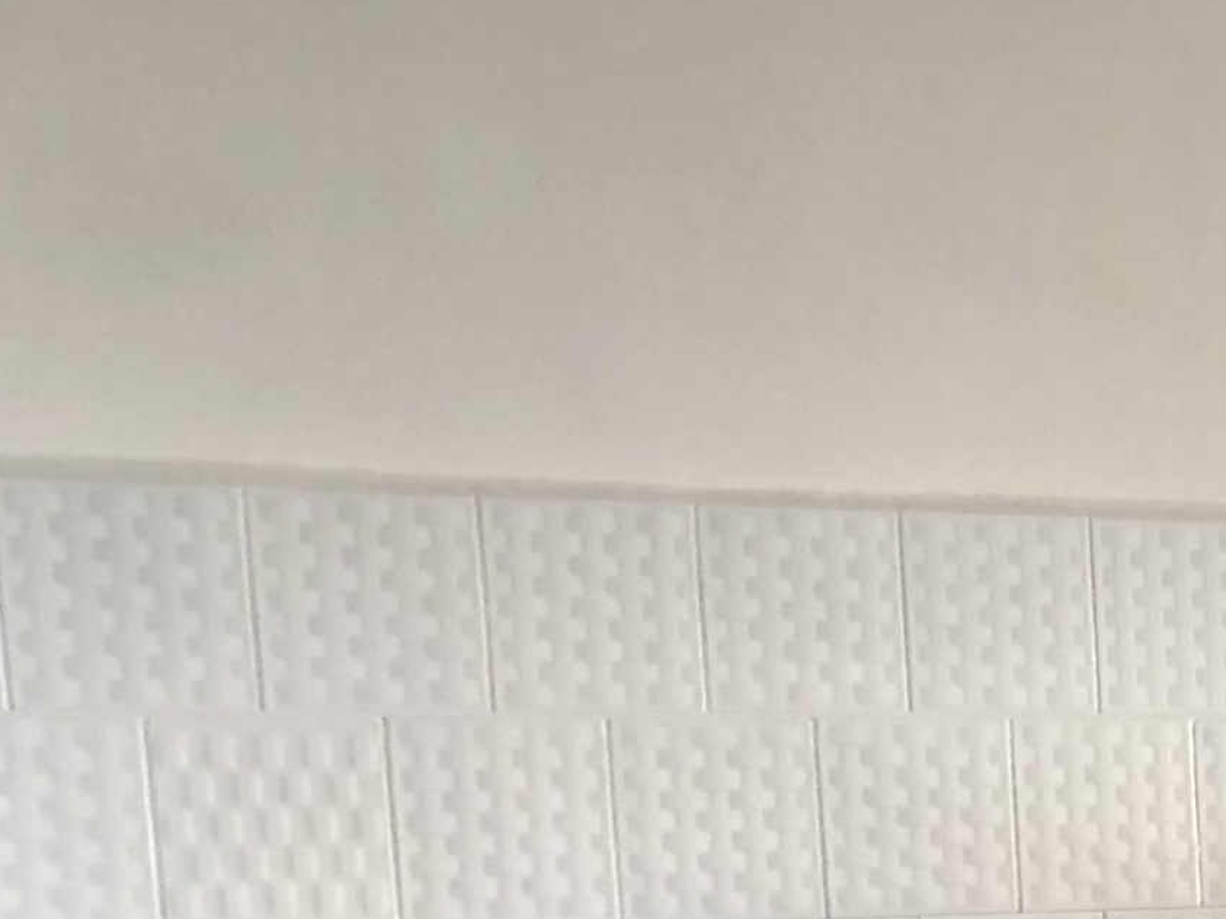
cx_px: 1603
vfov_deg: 16.2
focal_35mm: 85
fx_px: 3010
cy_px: 1297
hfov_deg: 20.9
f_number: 1.8
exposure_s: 1/20
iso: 40
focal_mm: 3.99
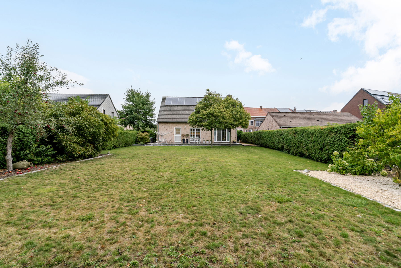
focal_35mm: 16
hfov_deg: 96.7
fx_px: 178
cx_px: 200
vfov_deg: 73.8
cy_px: 134
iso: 800
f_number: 11
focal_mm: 16
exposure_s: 1/200
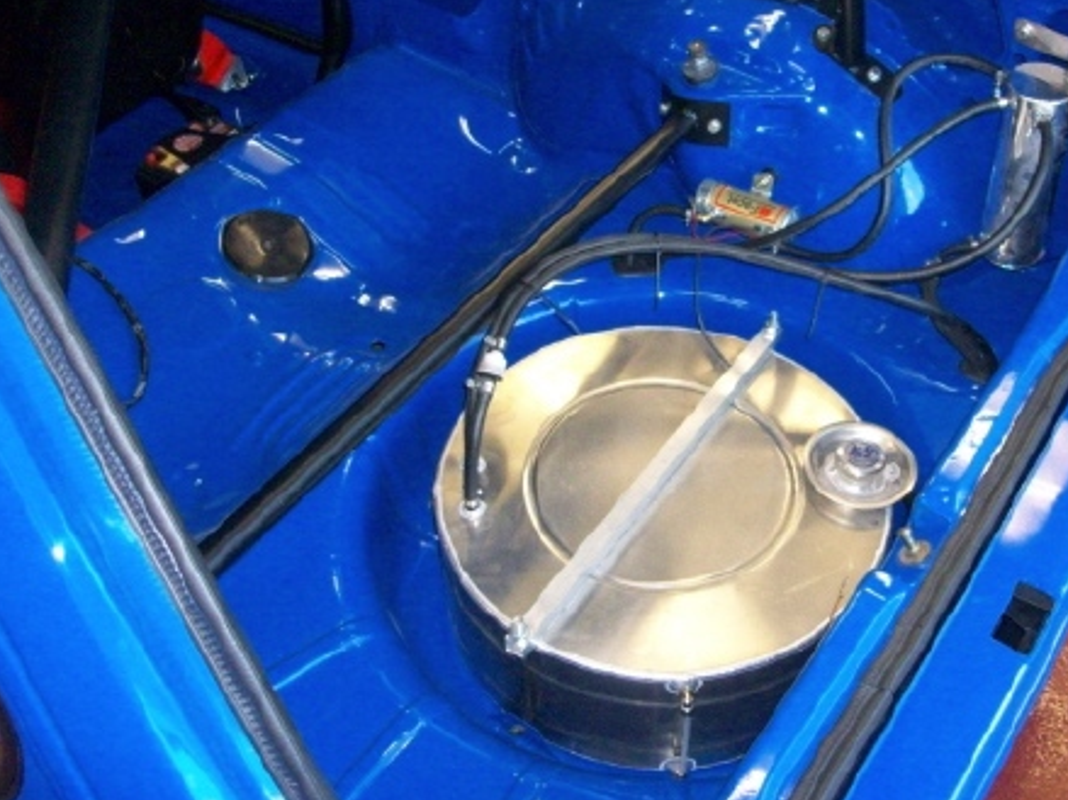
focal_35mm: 44
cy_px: 294
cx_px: 637
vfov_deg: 32.7
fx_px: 1357
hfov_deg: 42.8
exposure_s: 1/60
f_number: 2.8
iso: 320
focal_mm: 5.7
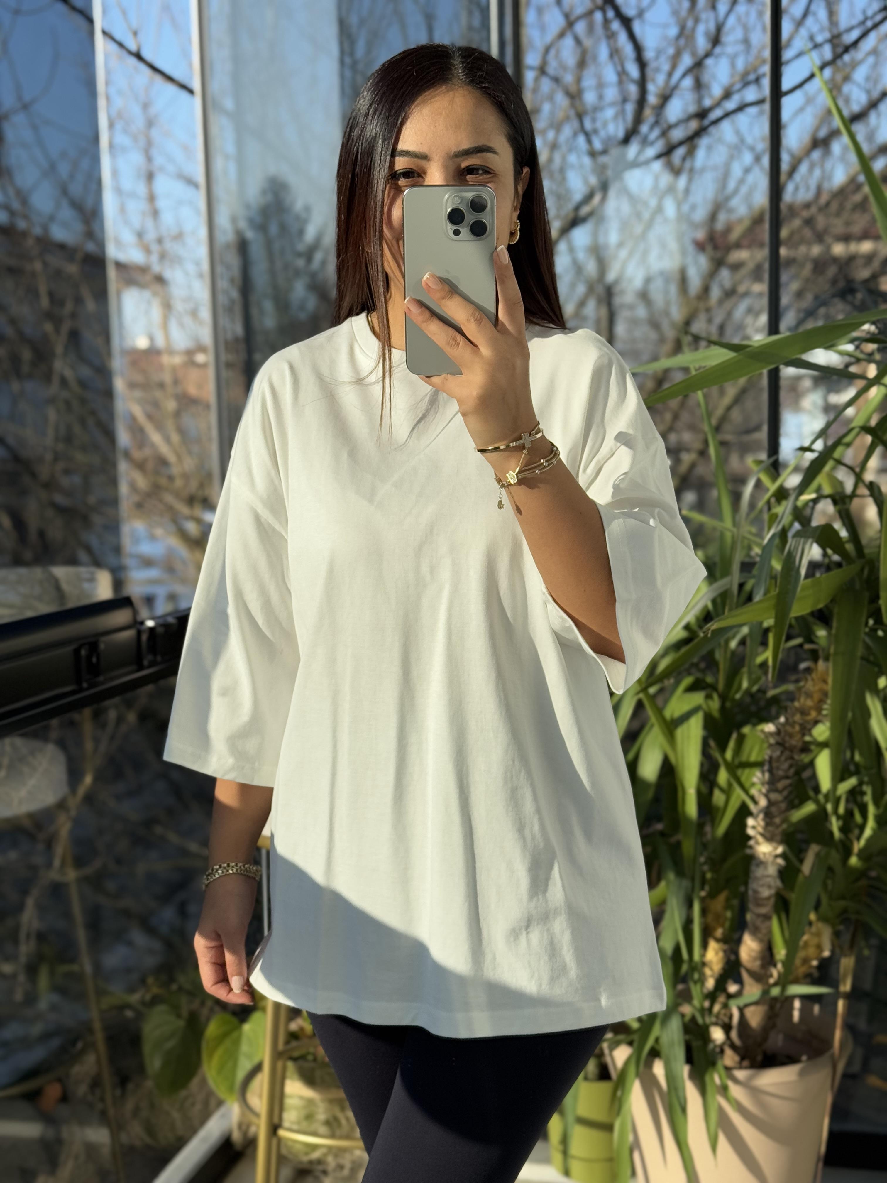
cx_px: 444
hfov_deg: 30.3
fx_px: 1640
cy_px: 592
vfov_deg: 39.7
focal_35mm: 48
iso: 64
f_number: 1.78
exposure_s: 1/1427
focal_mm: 6.76
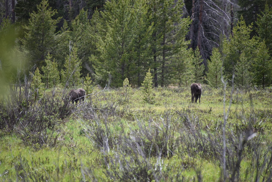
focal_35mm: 300
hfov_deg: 6.9
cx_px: 136
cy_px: 91
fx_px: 2267
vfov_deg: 4.6
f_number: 5.6
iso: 320
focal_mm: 300
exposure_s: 1/640
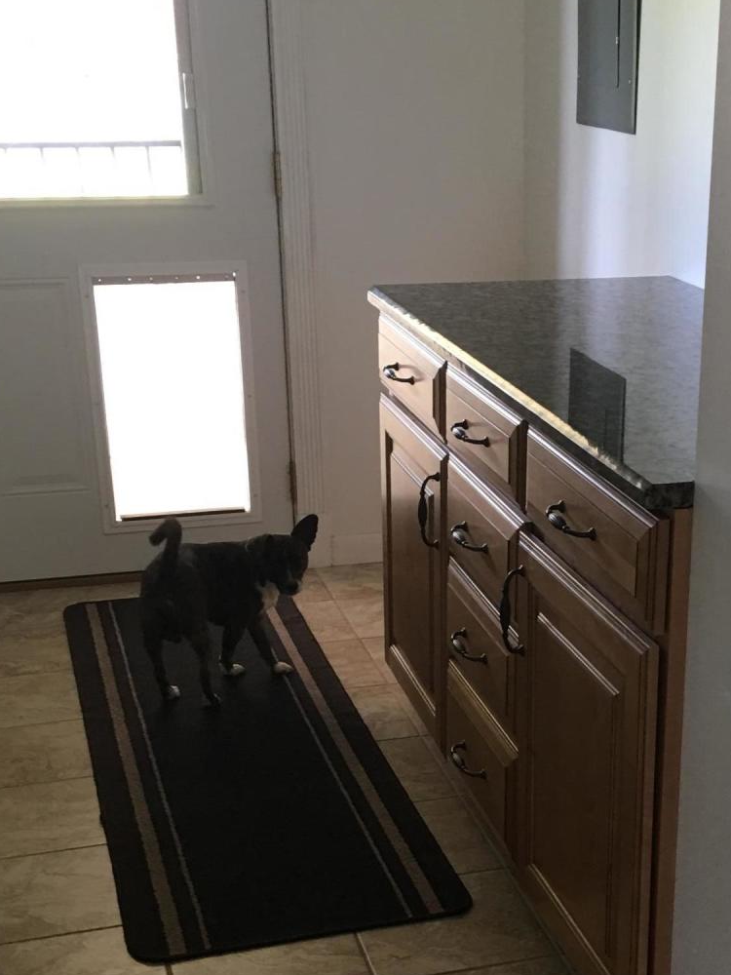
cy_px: 653
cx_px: 533
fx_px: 1633
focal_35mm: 58
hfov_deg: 25.0
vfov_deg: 32.9
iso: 40
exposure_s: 1/15
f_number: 2.2
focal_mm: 4.15
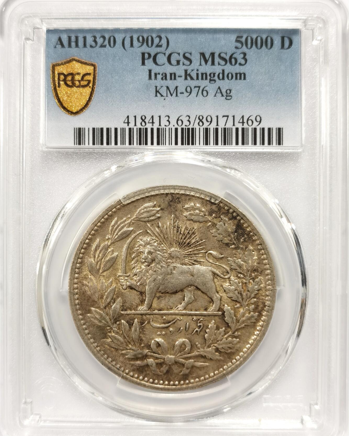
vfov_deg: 33.0
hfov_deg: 26.7
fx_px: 736
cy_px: 222
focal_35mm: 57
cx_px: 172
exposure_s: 1/100
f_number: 16
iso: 160
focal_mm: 5.56
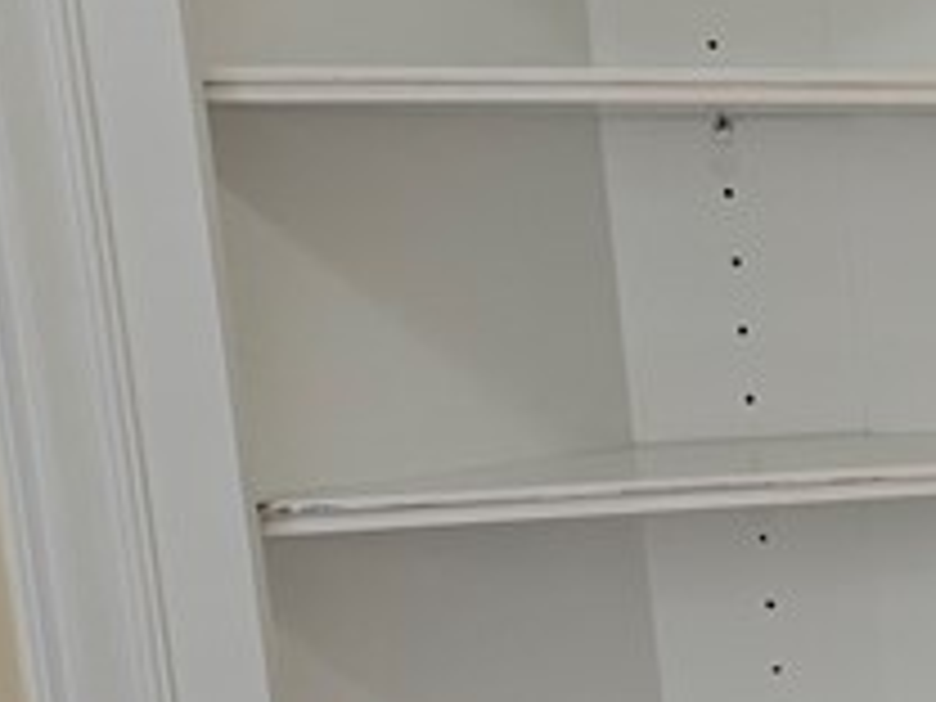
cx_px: 1917
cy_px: 981
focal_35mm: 123
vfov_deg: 11.6
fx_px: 3326
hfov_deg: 13.5
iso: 334
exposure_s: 1/120
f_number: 1.7
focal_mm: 4.68
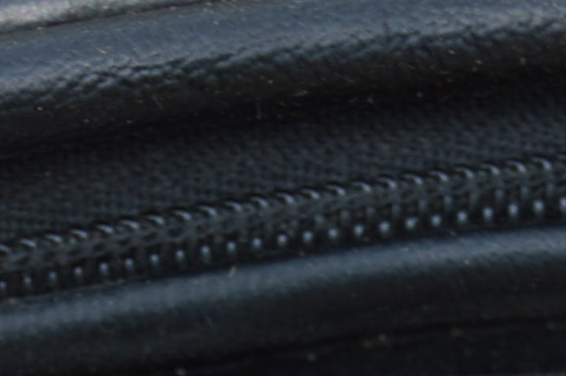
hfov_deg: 5.9
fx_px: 5498
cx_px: 413
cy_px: 747
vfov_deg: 3.9
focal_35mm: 350
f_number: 8
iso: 100
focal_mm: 55
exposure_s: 1/160
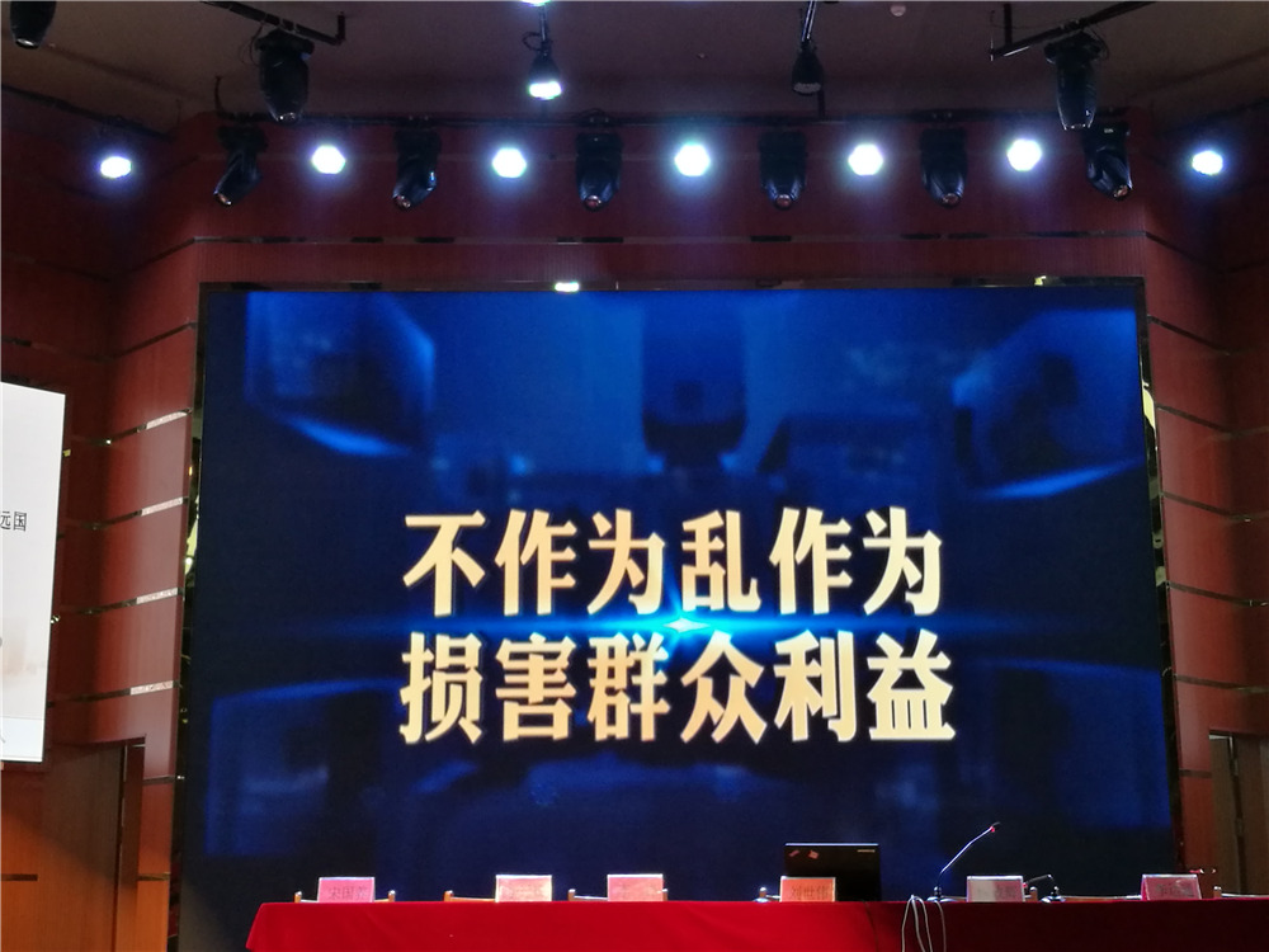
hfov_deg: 38.9
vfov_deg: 29.7
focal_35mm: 49
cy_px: 476
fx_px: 1796
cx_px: 634
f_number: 2.2
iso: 200
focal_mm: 4.5
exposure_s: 1/30
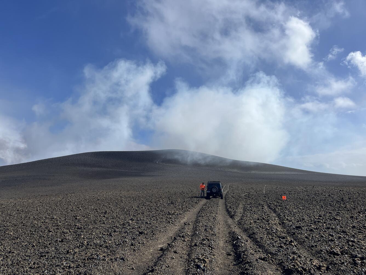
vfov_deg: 53.1
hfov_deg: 67.3
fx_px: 275
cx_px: 183
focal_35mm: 26
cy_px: 138
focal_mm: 5.1
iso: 50
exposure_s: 1/5848
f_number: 1.6
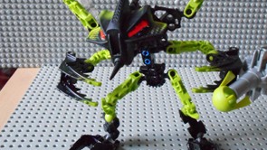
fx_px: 304
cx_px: 152
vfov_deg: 27.5
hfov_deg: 47.2
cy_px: 44
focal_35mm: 43
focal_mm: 4.6
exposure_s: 1/15
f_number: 3.2
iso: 800
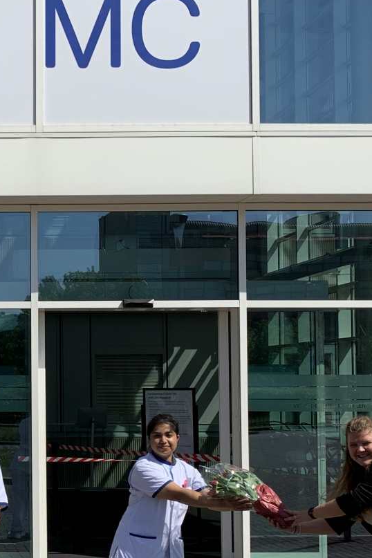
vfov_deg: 29.9
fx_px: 1038
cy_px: 358
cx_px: -69
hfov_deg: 19.2
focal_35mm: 67
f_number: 1.8
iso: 25
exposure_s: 1/3185
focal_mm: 4.25
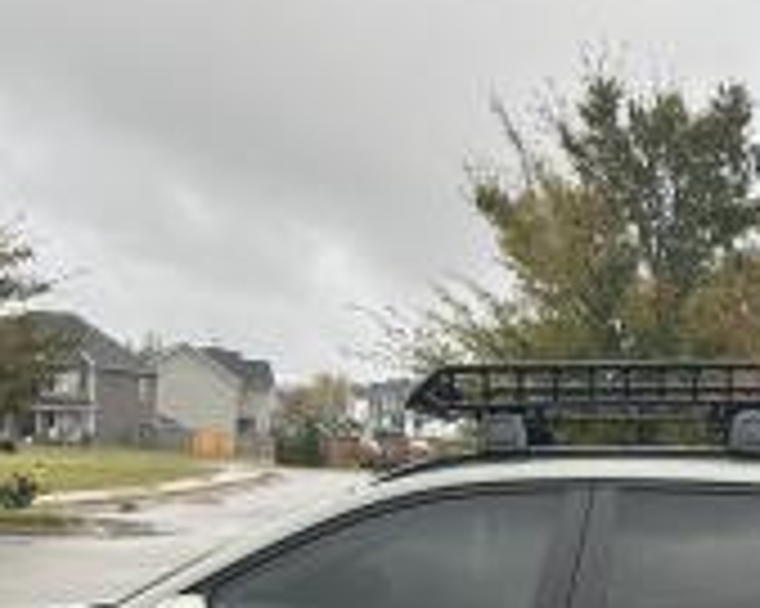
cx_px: 661
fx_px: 1574
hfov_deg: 26.4
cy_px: 676
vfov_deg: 20.7
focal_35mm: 70
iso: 80
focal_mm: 6.86
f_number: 1.78
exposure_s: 1/508
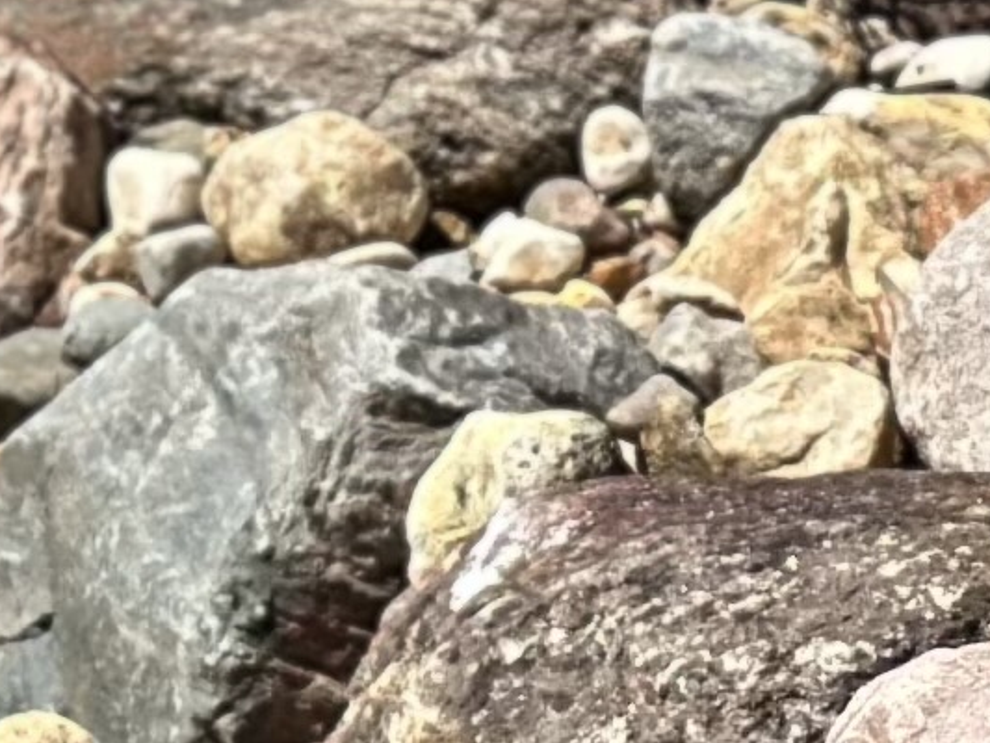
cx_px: 1935
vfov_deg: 4.1
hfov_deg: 5.4
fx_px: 10384
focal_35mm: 363
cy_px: -11
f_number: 1.78
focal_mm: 6.86
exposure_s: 1/6211
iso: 100
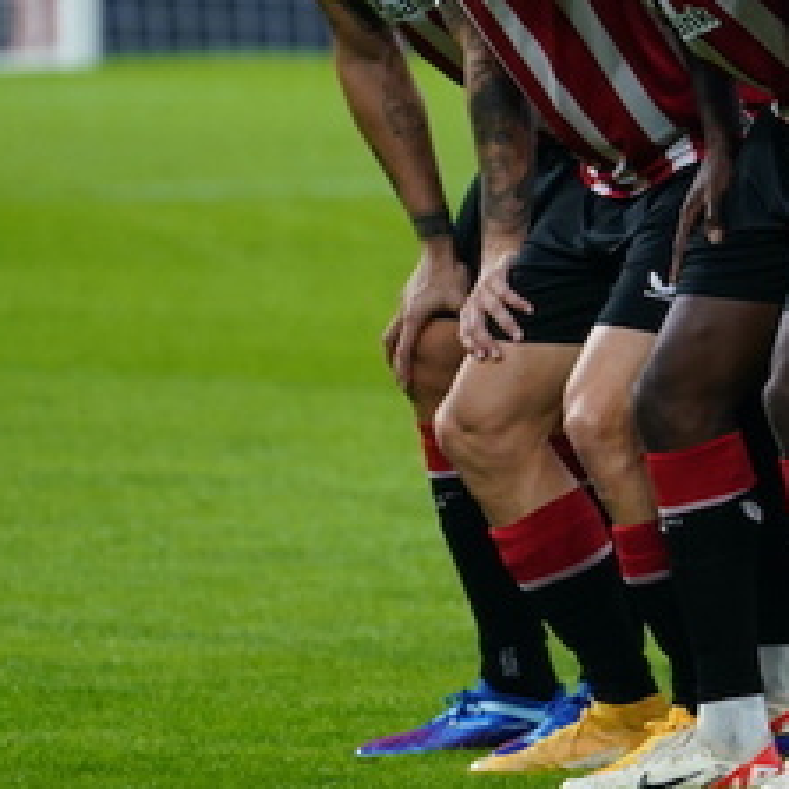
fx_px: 22074
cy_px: -7
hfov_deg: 2.0
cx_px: 1076
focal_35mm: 856
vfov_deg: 2.0
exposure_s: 1/250
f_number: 5.6
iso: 1600
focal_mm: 309
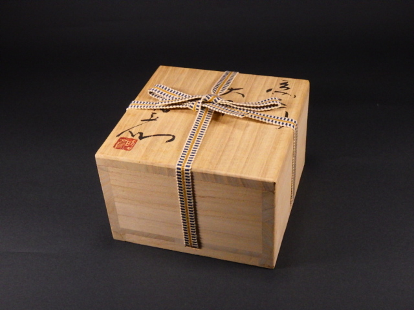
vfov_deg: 28.6
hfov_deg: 37.5
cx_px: 207
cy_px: 155
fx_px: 610
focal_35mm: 51
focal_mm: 9.1
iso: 250
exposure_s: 1/60
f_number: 4.4
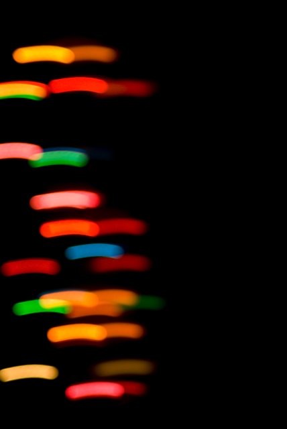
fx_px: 2327
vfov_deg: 10.5
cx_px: 144
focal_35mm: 195
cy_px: 214
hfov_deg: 7.1
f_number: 4.5
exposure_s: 1/13
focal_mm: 130
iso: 100
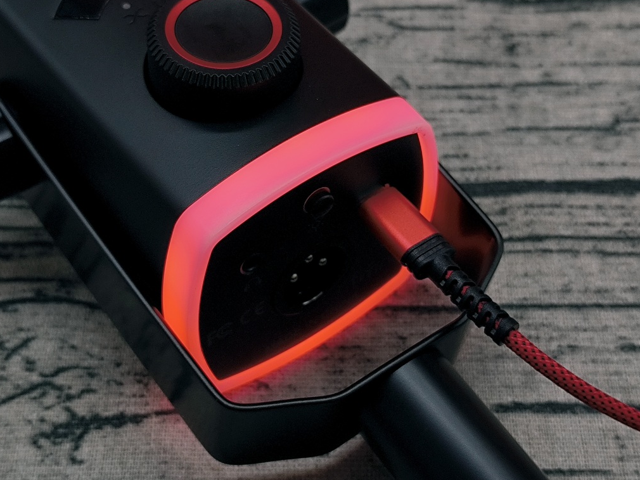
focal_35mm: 71
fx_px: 1312
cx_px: 317
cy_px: 240
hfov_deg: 27.4
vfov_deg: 20.7
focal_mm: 6.14
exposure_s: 1/100
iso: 250
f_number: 1.65
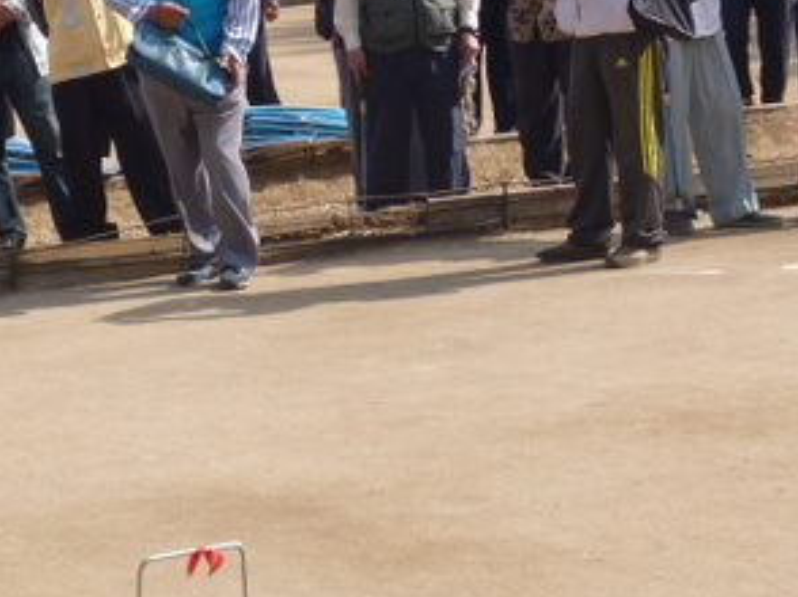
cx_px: 204
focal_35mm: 141
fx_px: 3248
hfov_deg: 14.0
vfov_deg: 10.5
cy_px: 155
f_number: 4.5
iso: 100
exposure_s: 1/320
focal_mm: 12.3
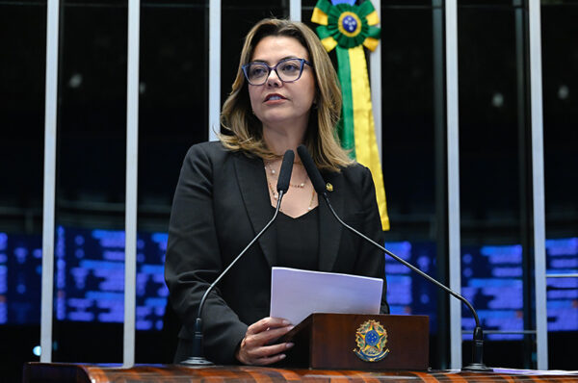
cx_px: 289
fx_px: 1635
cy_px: 192
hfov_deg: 20.0
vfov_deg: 13.4
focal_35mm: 102
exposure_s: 1/125
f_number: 5
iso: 6400
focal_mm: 102
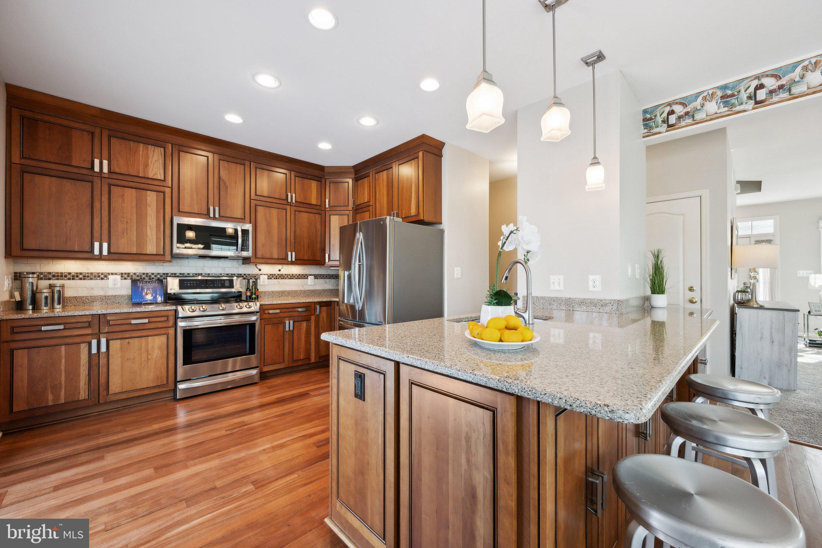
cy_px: 274
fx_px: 320
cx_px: 411
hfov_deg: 104.3
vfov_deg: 81.2
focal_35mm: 14
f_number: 7.1
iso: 400
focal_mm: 14
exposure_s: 1/50
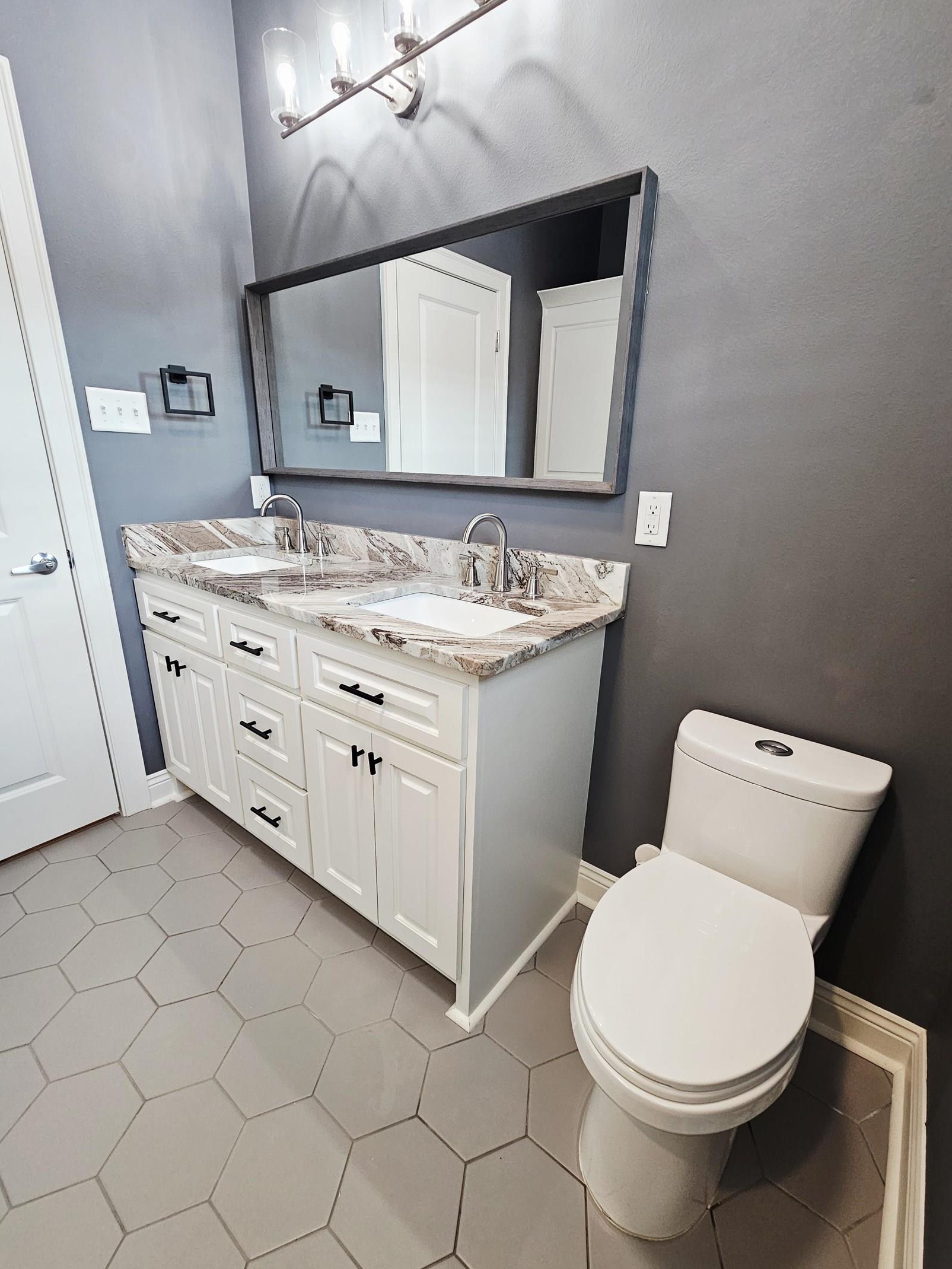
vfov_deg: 102.0
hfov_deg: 85.7
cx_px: 476
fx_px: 513
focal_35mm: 14
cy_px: 652
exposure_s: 1/60
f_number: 2.2
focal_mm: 2.2
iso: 200
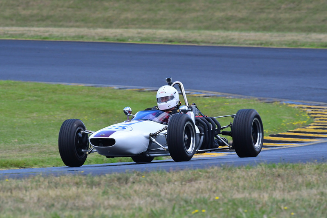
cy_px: 109
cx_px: 164
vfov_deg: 2.4
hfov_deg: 3.5
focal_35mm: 585
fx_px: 5315
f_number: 11
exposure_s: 1/640
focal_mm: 390
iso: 1000
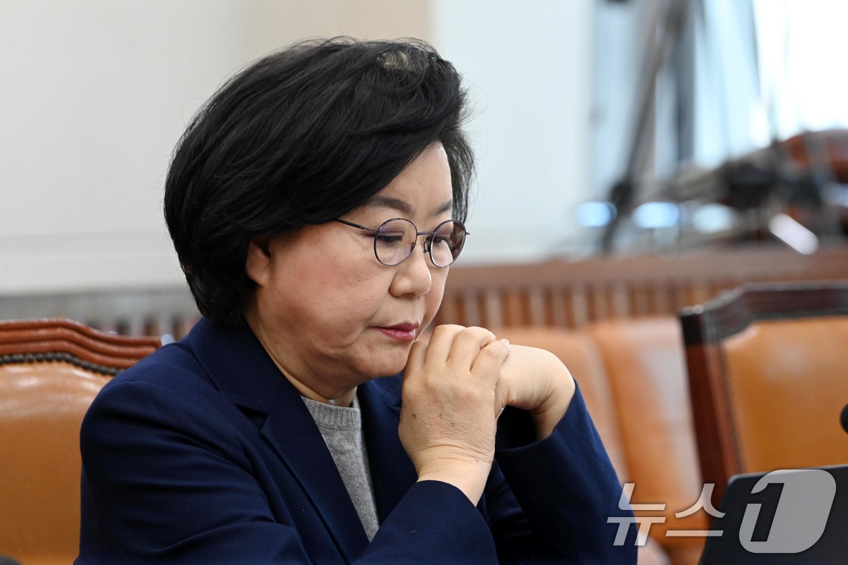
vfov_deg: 8.1
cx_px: 424
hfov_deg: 12.1
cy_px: 282
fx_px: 4004
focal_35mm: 170
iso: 3200
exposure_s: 1/250
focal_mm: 170
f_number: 5.6
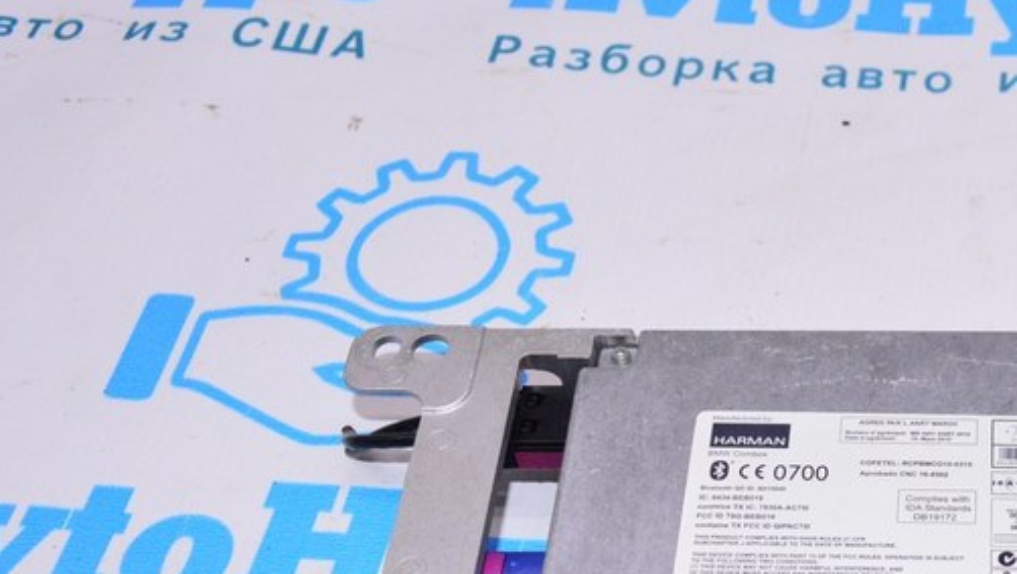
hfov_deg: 30.4
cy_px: 526
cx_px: 1027
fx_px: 1727
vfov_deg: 18.5
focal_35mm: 64
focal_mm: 20
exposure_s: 1/200
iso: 1600
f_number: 8
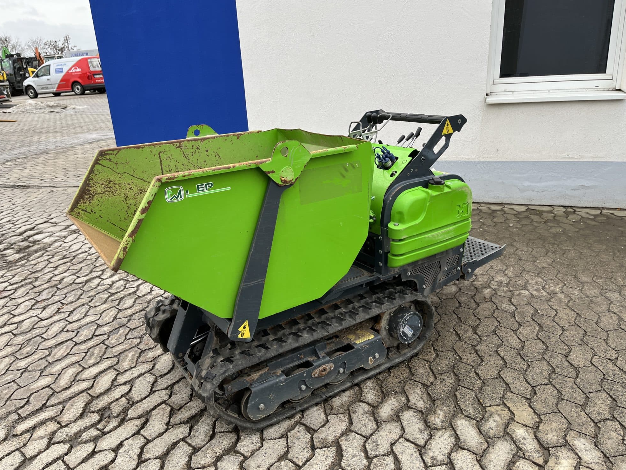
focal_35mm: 27
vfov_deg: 51.4
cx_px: 316
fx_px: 488
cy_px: 232
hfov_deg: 65.3
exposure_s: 1/422
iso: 50
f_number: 1.6
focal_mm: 5.1
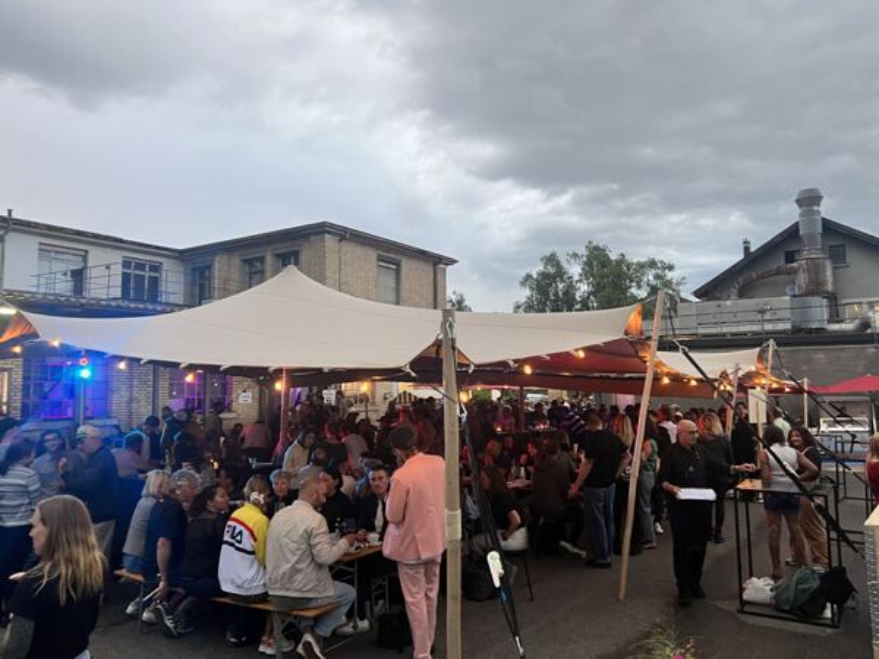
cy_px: 330
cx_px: 440
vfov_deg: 53.1
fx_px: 660
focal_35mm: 26
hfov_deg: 67.3
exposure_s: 1/50
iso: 80
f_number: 1.5
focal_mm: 5.7
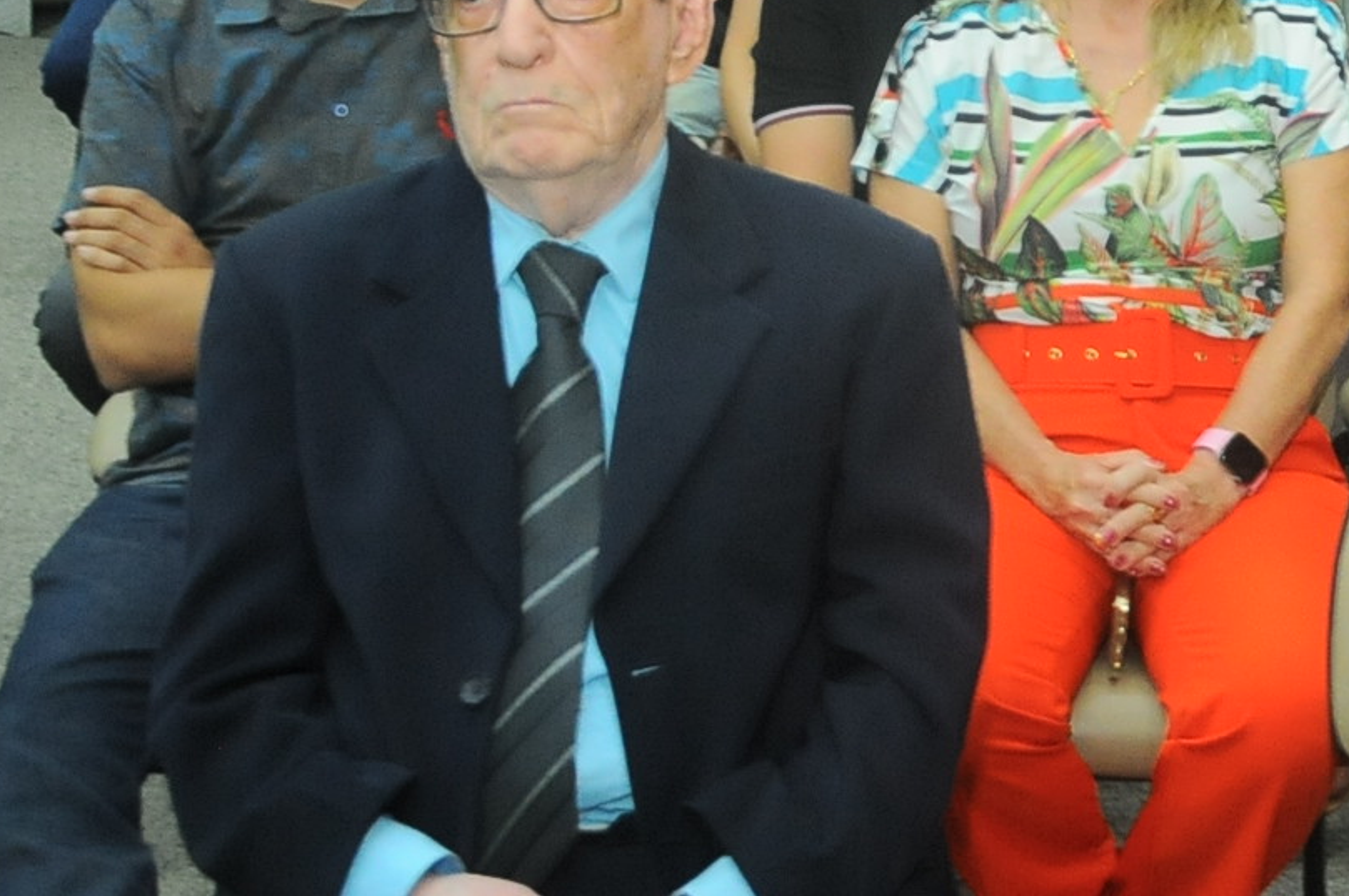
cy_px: 30
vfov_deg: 13.6
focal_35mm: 99
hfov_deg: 19.6
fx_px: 3719
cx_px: 1501
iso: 1250
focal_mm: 25
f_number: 4
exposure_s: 1/60
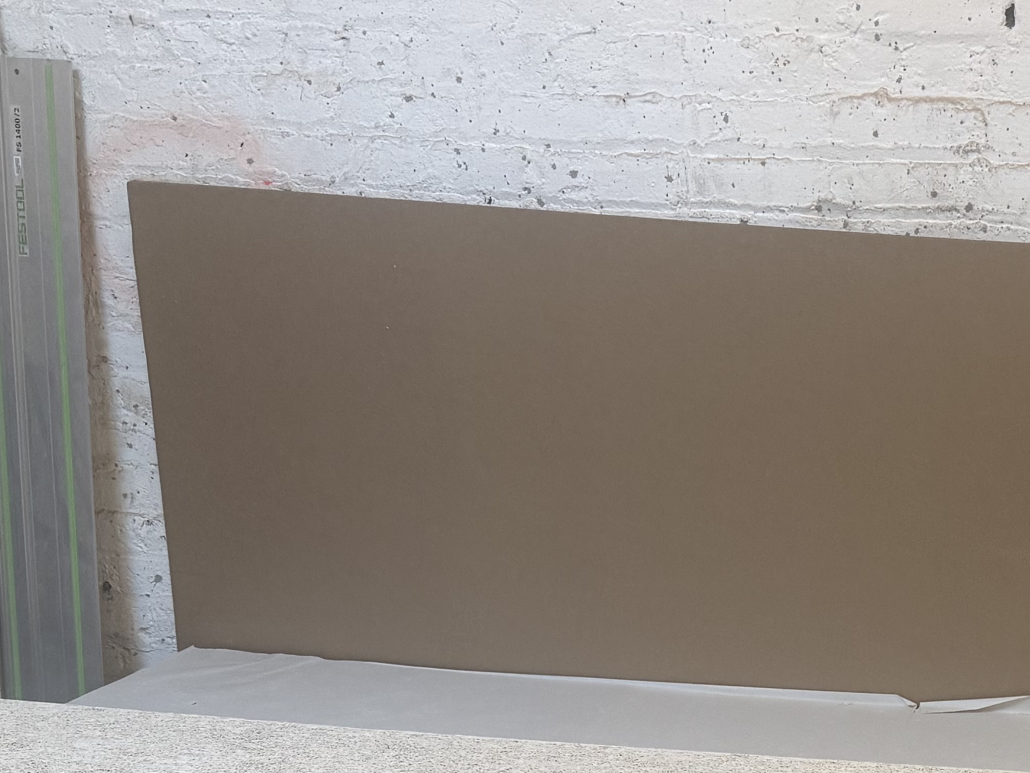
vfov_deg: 20.8
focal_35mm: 68
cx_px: 855
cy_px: 795
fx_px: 2023
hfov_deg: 27.8
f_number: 1.78
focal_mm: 6.76
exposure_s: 1/60
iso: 250
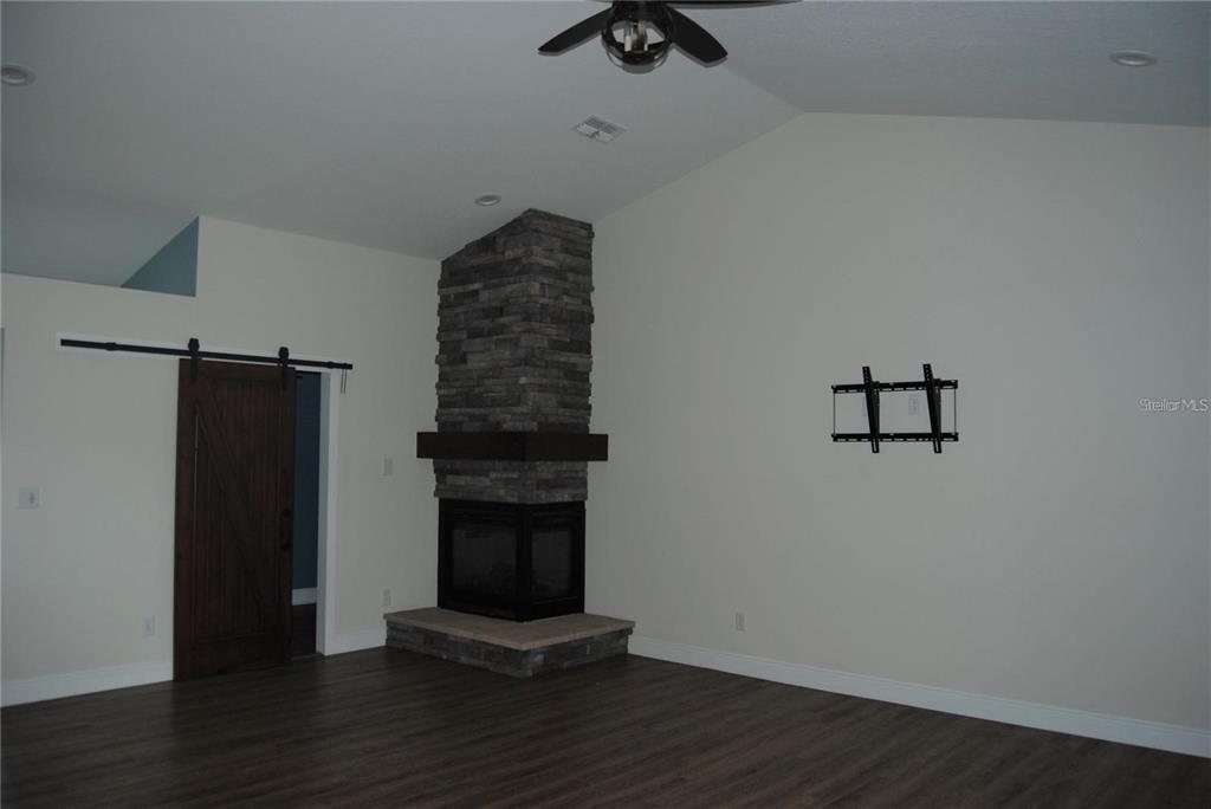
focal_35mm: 27
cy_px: 404
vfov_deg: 48.0
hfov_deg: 67.4
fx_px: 909
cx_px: 606
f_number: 3.5
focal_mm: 18
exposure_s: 1/60
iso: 200
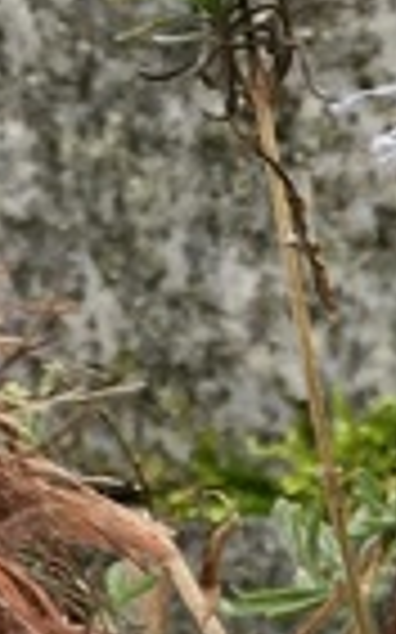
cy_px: 1331
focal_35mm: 233
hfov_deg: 5.4
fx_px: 4027
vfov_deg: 8.5
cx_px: 1042
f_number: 2.2
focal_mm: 4.15
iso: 32
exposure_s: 1/50
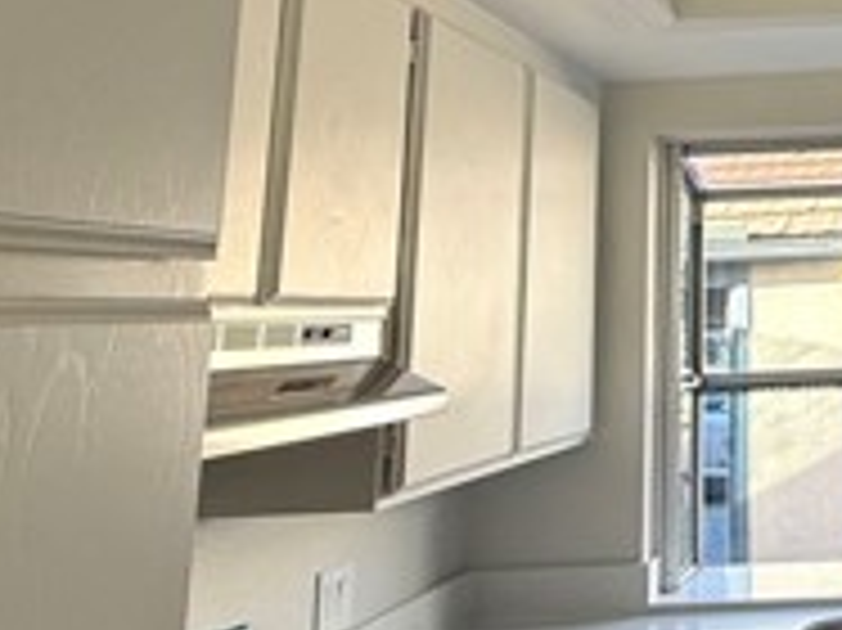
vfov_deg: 29.0
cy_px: 63
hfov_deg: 33.4
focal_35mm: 48
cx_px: 973
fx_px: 1167
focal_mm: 2.22
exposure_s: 1/298
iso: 64
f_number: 2.2
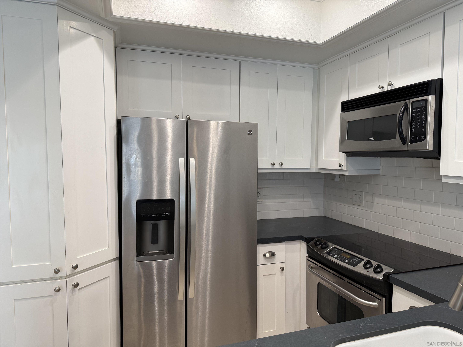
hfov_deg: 71.6
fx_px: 321
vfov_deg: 56.8
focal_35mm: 24
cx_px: 232
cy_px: 174
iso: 125
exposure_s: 1/120
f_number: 1.78
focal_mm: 6.76
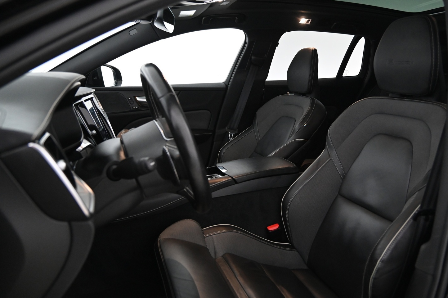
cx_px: 239
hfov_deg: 67.4
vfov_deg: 47.8
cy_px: 132
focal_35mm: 27
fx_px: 336
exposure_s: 1/60
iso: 5600
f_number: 4
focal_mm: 24
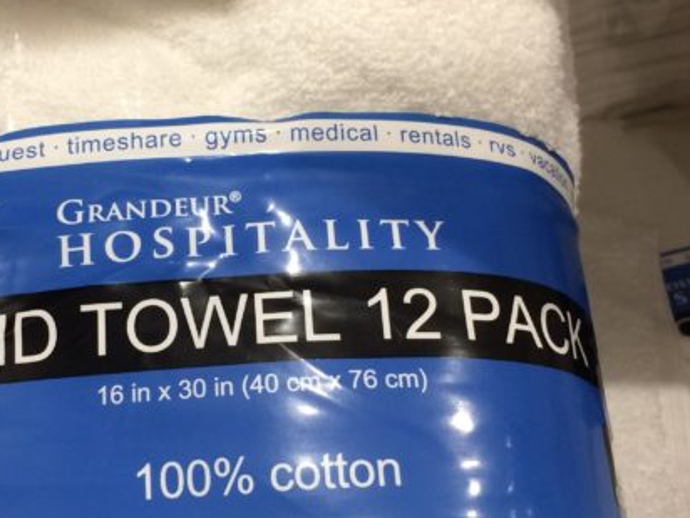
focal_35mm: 54
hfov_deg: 35.2
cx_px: 223
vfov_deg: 27.0
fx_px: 1076
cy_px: 292
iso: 64
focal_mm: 4.15
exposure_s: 1/30
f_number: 2.2
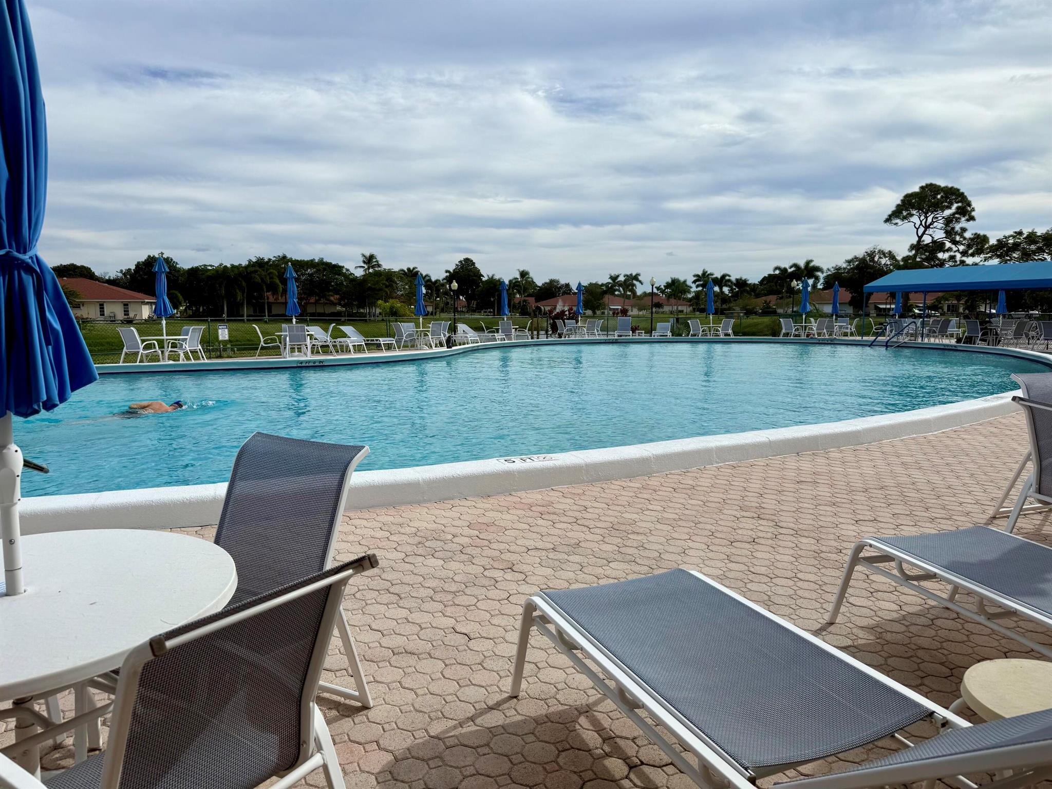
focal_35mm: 24
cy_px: 394
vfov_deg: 56.8
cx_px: 526
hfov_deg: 71.6
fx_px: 729
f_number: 1.78
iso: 80
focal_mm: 6.76
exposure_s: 1/4673
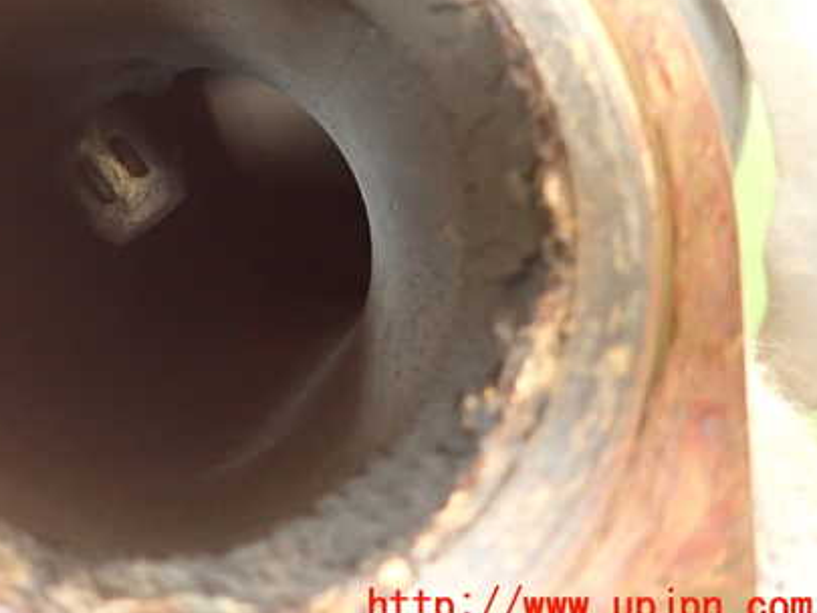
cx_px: 218
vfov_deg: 38.0
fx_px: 874
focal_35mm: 37
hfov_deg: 48.4
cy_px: 179
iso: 640
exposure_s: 1/30
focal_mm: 4.5
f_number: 2
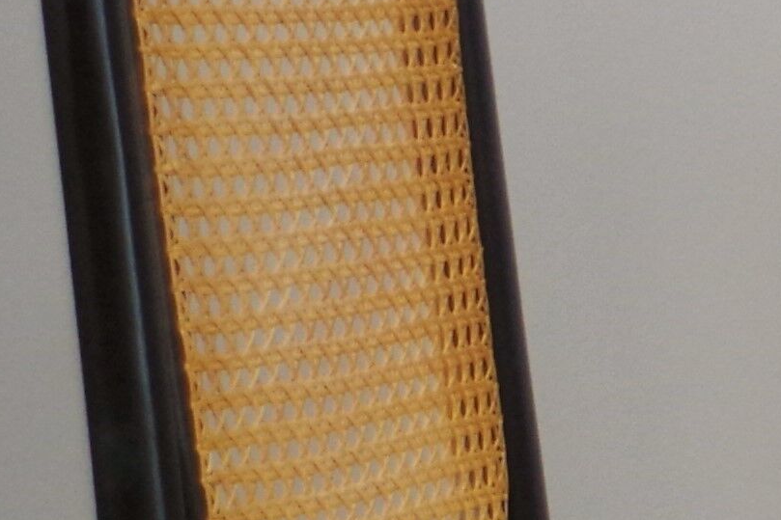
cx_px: 2674
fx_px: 4706
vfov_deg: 6.3
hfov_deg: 7.7
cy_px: 604
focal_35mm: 217
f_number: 4
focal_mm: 20
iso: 800
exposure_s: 1/60
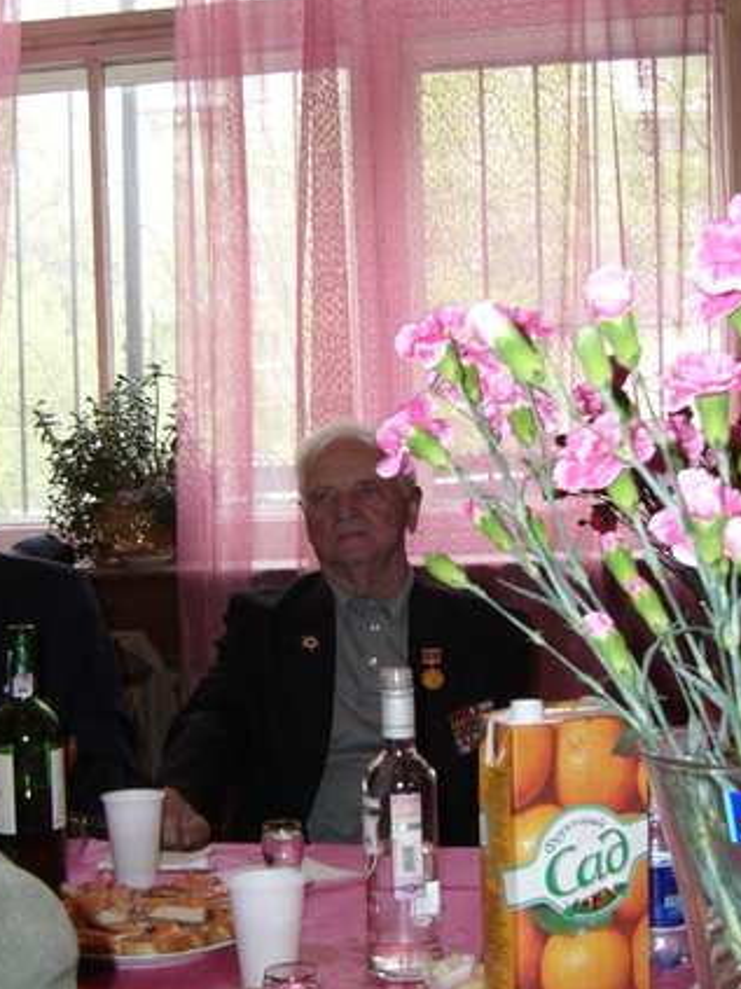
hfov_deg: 27.5
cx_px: 376
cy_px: 561
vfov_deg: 36.1
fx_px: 1513
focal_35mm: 53
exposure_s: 1/60
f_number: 2.8
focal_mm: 5.8
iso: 100
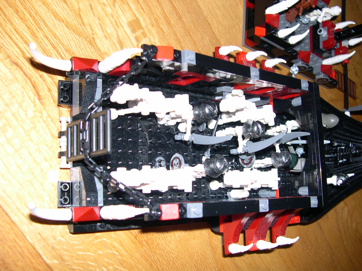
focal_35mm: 38
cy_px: 136
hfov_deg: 49.0
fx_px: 397
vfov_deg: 37.7
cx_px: 181
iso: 100
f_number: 2.8
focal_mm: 8
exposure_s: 1/60
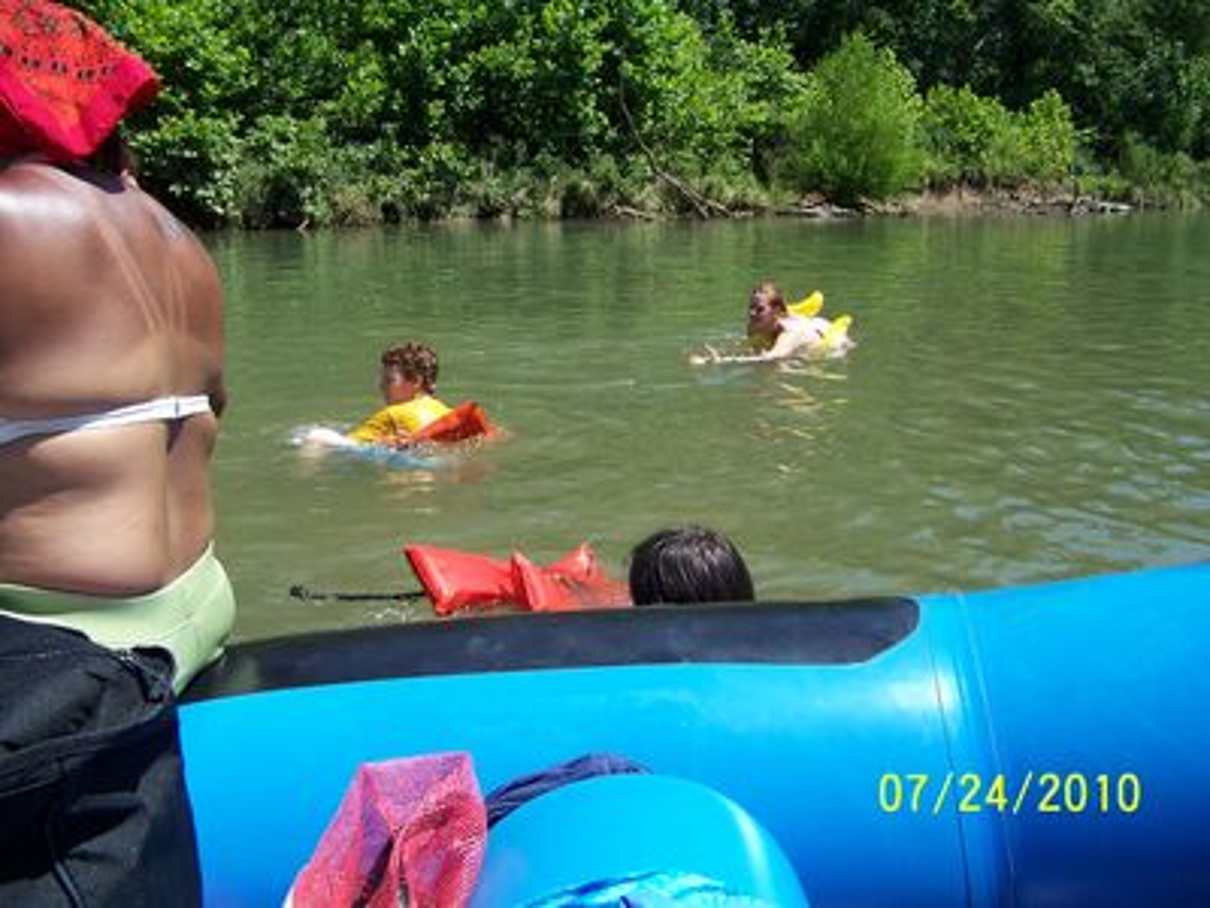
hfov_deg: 51.4
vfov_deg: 39.7
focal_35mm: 36
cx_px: 605
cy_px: 454
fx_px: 1258
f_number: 2.8
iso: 64
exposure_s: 1/800
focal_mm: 5.85
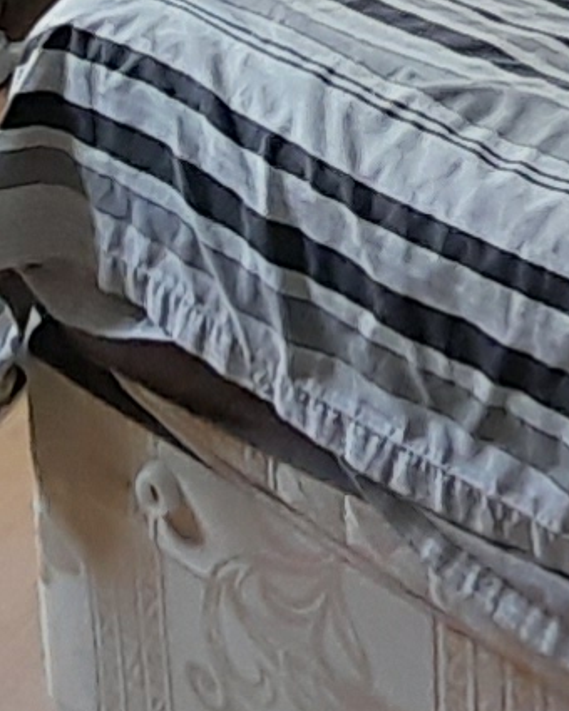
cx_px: 654
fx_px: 1621
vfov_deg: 18.6
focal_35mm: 77
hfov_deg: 19.0
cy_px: -606
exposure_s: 1/50
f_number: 2.2
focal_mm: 1.13
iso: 125
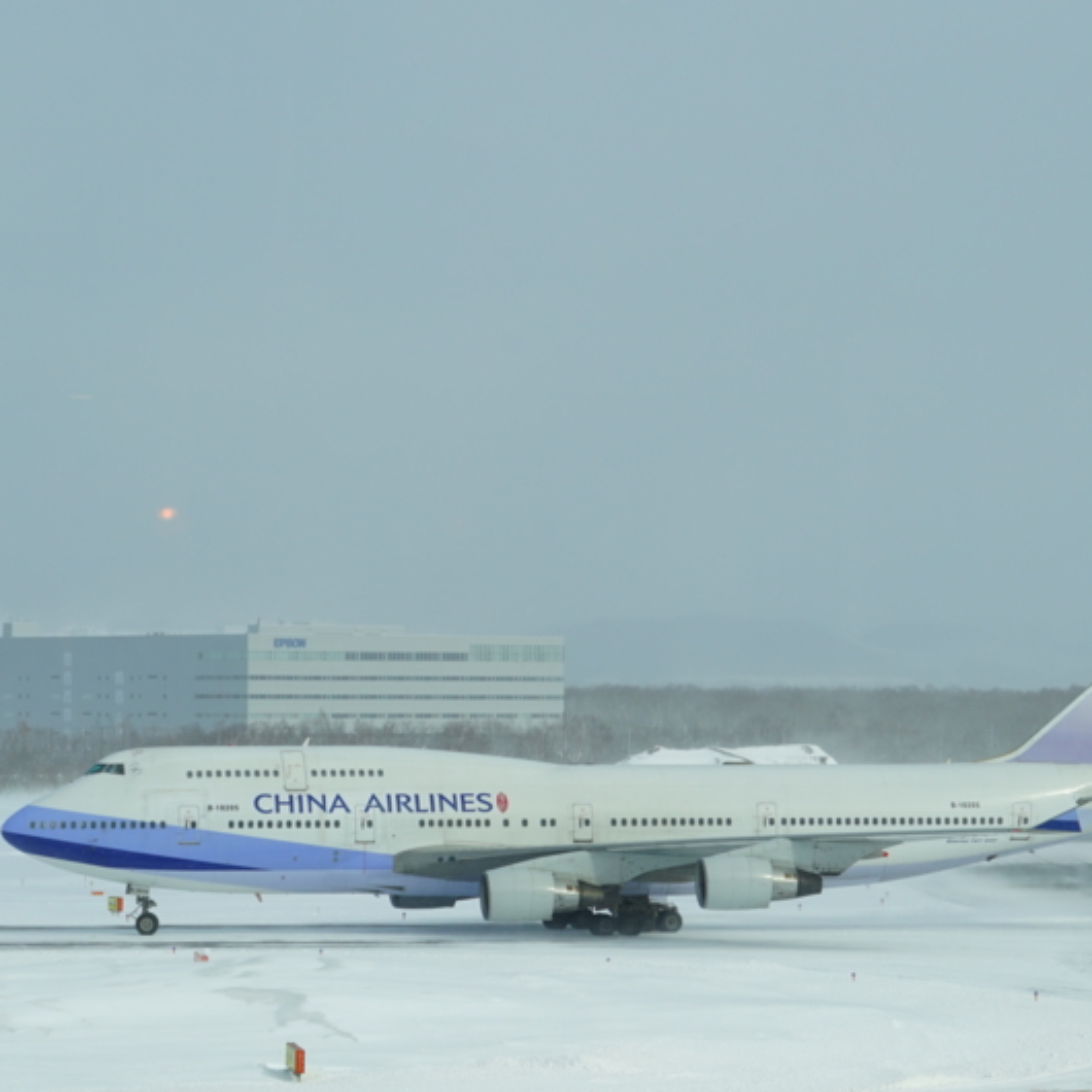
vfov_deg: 10.7
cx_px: 670
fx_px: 5818
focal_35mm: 163
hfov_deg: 10.7
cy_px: 545
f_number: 11
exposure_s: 1/250
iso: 100
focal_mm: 85
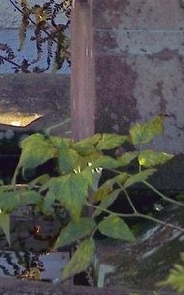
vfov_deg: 5.4
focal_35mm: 359
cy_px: -706
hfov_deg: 3.6
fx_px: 2886
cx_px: -349
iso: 200
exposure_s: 1/250
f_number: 9
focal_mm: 44
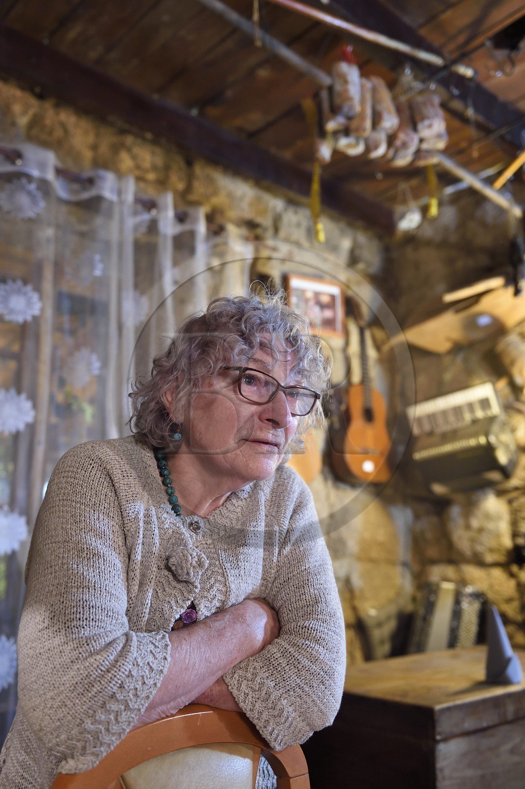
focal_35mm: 31
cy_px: 394
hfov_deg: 42.3
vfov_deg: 60.3
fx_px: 678
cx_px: 262
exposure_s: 1/13
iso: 1600
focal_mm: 31
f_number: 3.2
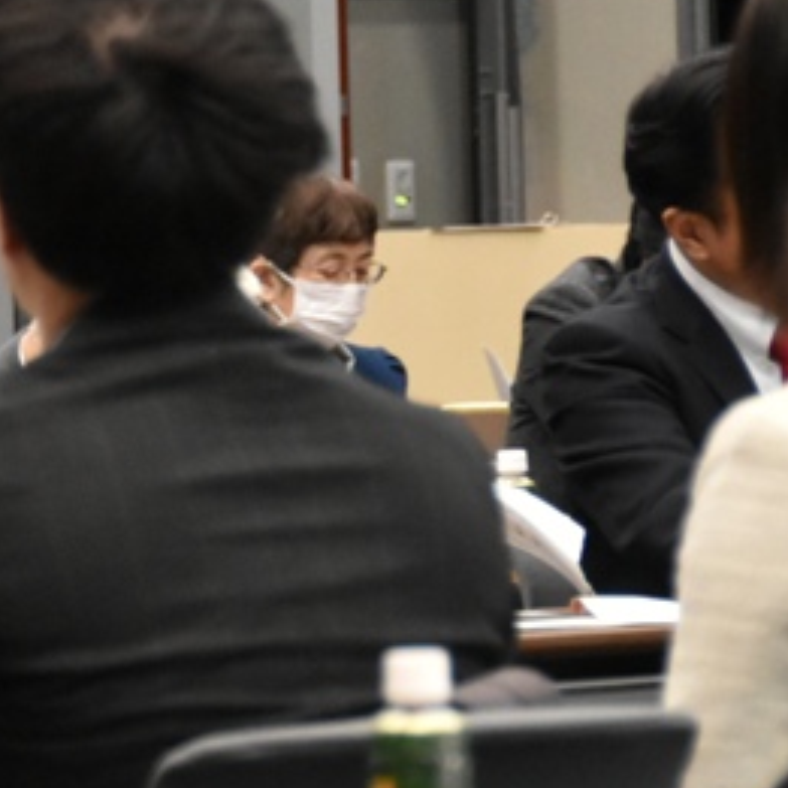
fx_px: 12225
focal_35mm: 475
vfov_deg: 3.7
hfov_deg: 3.7
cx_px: -601
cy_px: 551
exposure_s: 1/125
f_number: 5.6
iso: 2500
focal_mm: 95
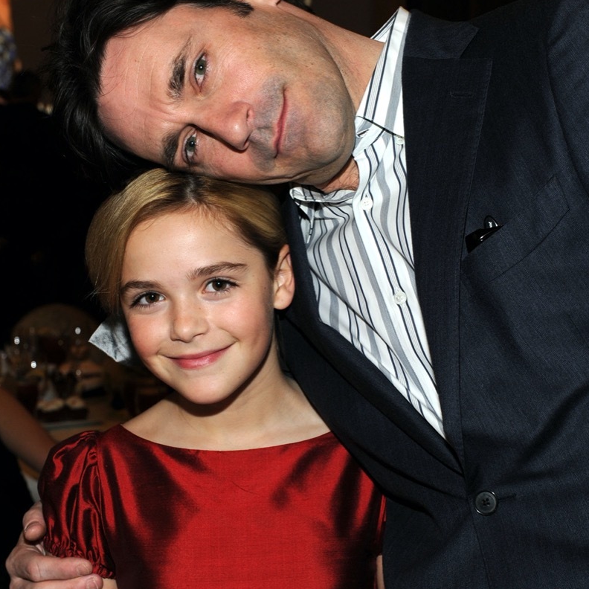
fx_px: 1290
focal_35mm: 67
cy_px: 296
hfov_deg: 25.7
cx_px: 293
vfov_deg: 25.7
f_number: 6.3
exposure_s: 1/80
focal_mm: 52
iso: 500
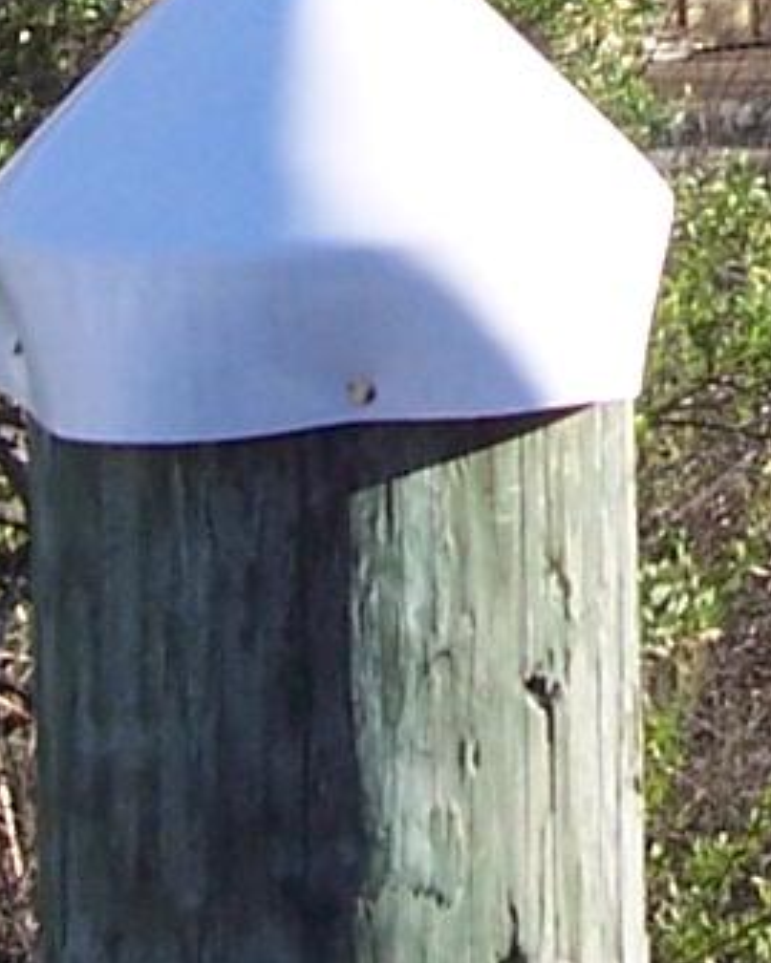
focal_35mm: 261
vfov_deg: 7.1
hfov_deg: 5.9
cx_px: 794
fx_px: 7441
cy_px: -1003
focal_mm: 8
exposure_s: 1/250
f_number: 3.4
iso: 100
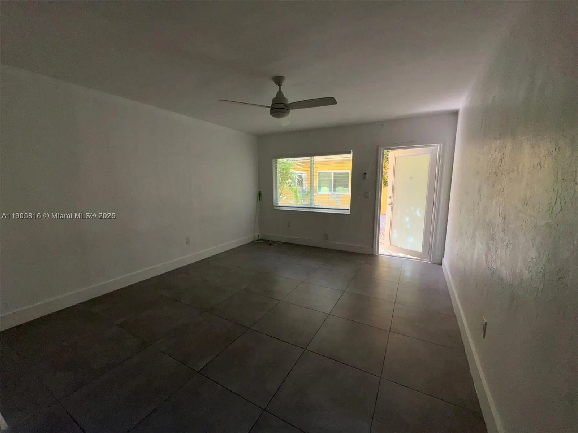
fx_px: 234
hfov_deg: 102.1
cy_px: 216
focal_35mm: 14
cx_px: 289
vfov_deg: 85.7
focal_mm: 2.22
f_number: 2.2
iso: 32
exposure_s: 1/195
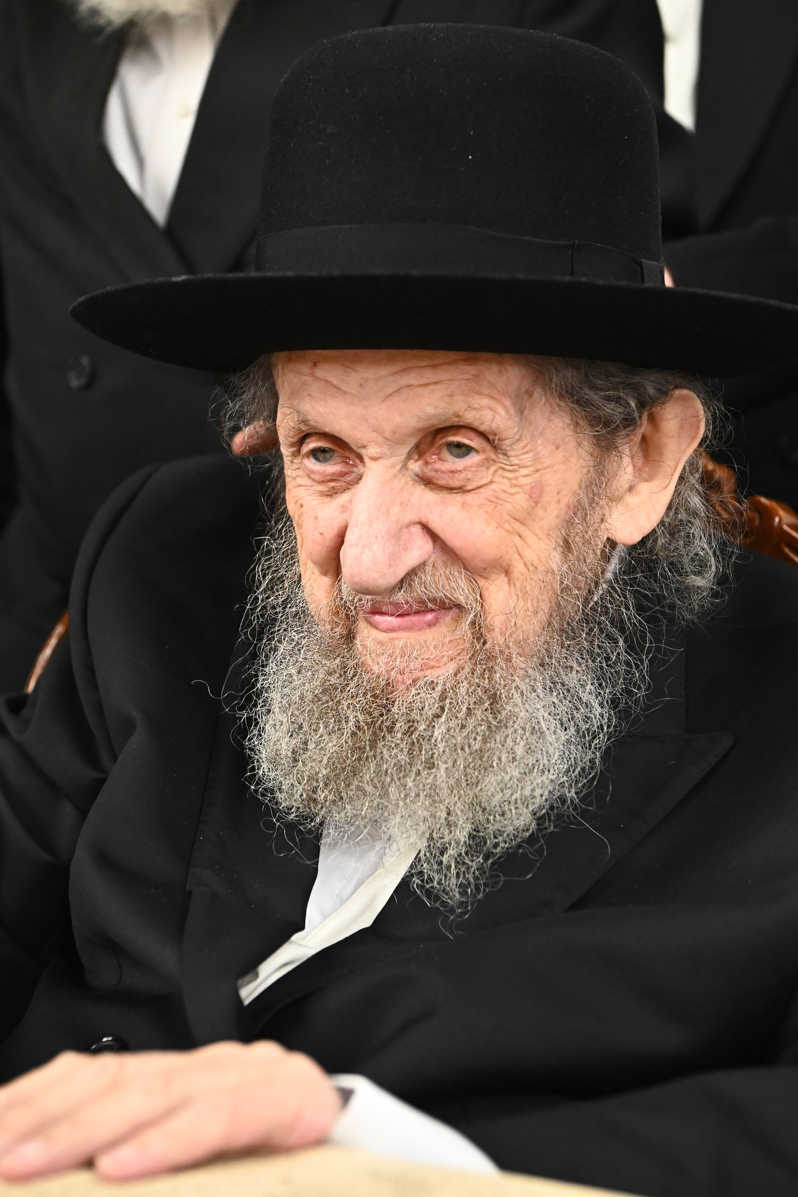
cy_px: 598
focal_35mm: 70
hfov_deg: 19.5
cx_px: 399
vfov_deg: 28.8
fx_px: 2328
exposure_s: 1/200
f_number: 5.6
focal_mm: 70
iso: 3200
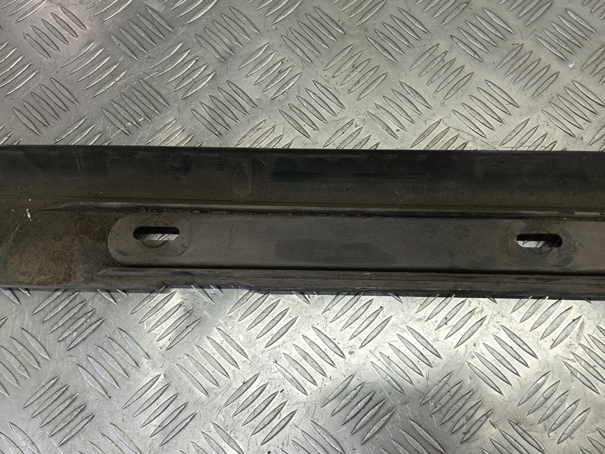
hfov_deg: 65.0
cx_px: 347
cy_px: 228
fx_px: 472
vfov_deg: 51.4
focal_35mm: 27
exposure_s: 1/50
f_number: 1.6
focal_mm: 4.11
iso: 78
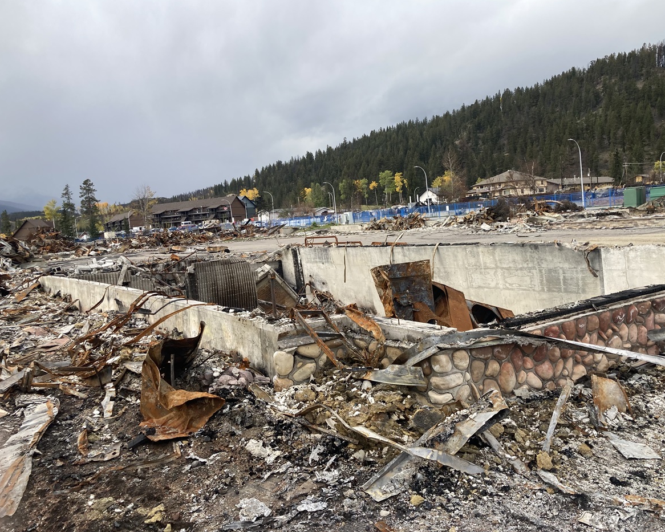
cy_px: 266
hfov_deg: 58.7
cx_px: 353
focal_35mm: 30
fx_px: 590
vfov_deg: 48.5
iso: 20
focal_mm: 3.99
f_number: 1.8
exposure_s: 1/1021
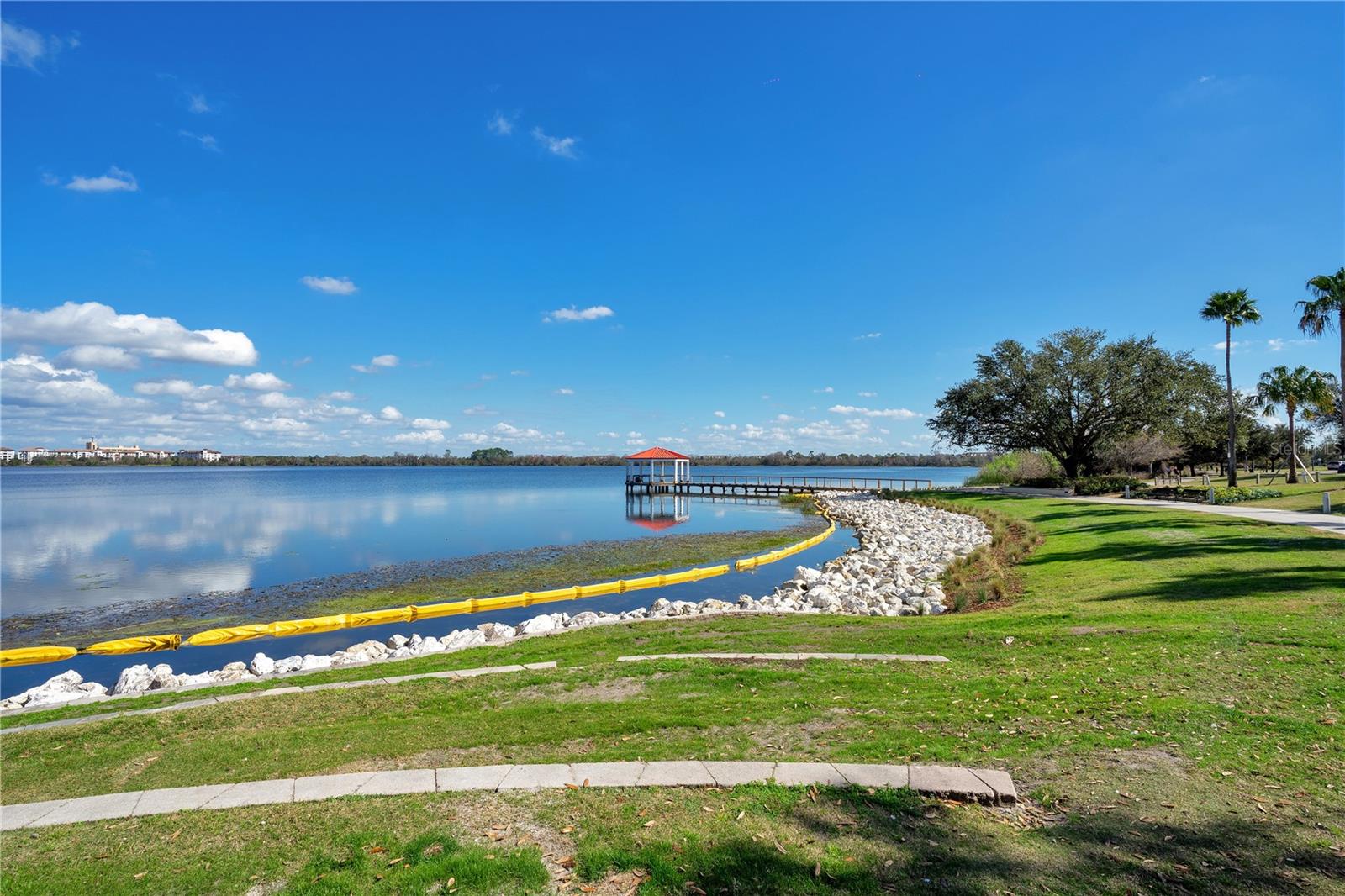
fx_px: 598
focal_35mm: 16
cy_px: 448
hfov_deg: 96.7
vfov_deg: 73.7
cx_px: 672
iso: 100
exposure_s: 1/200
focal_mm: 16
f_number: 11
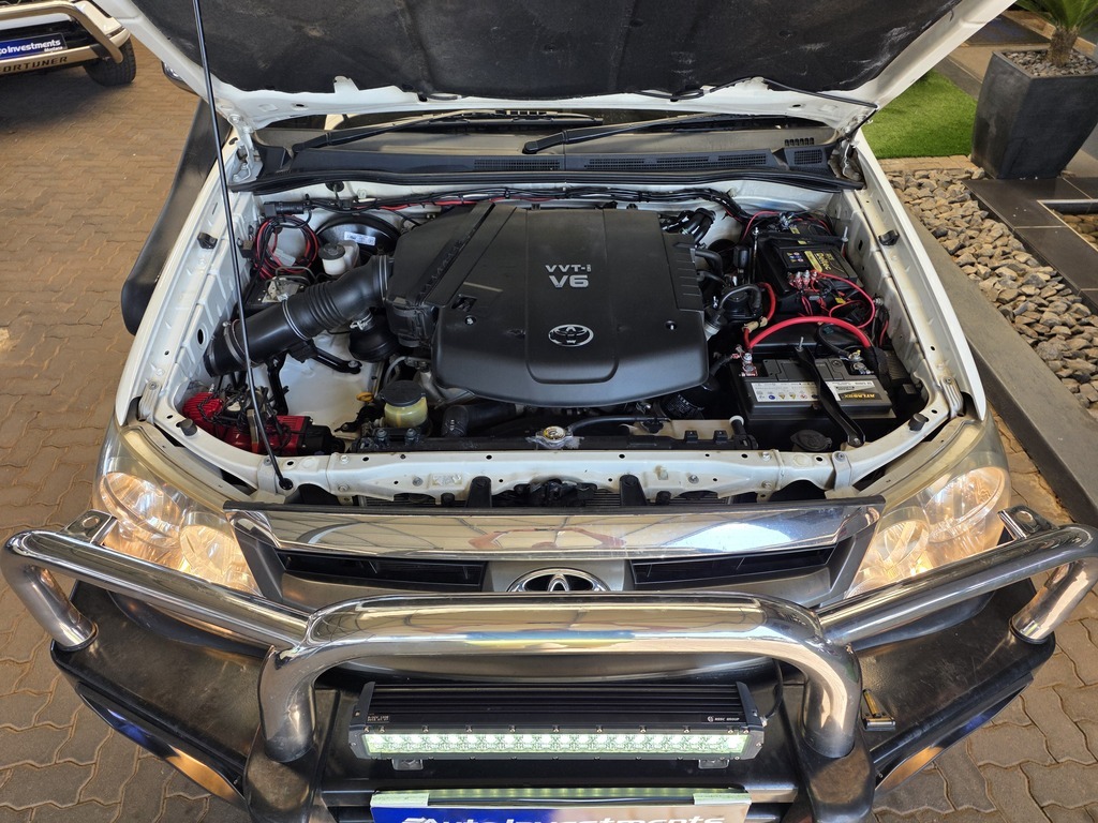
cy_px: 412
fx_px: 730
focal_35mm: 23
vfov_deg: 58.9
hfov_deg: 73.9
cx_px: 549
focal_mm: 6.25
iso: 40
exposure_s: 1/180
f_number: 1.7
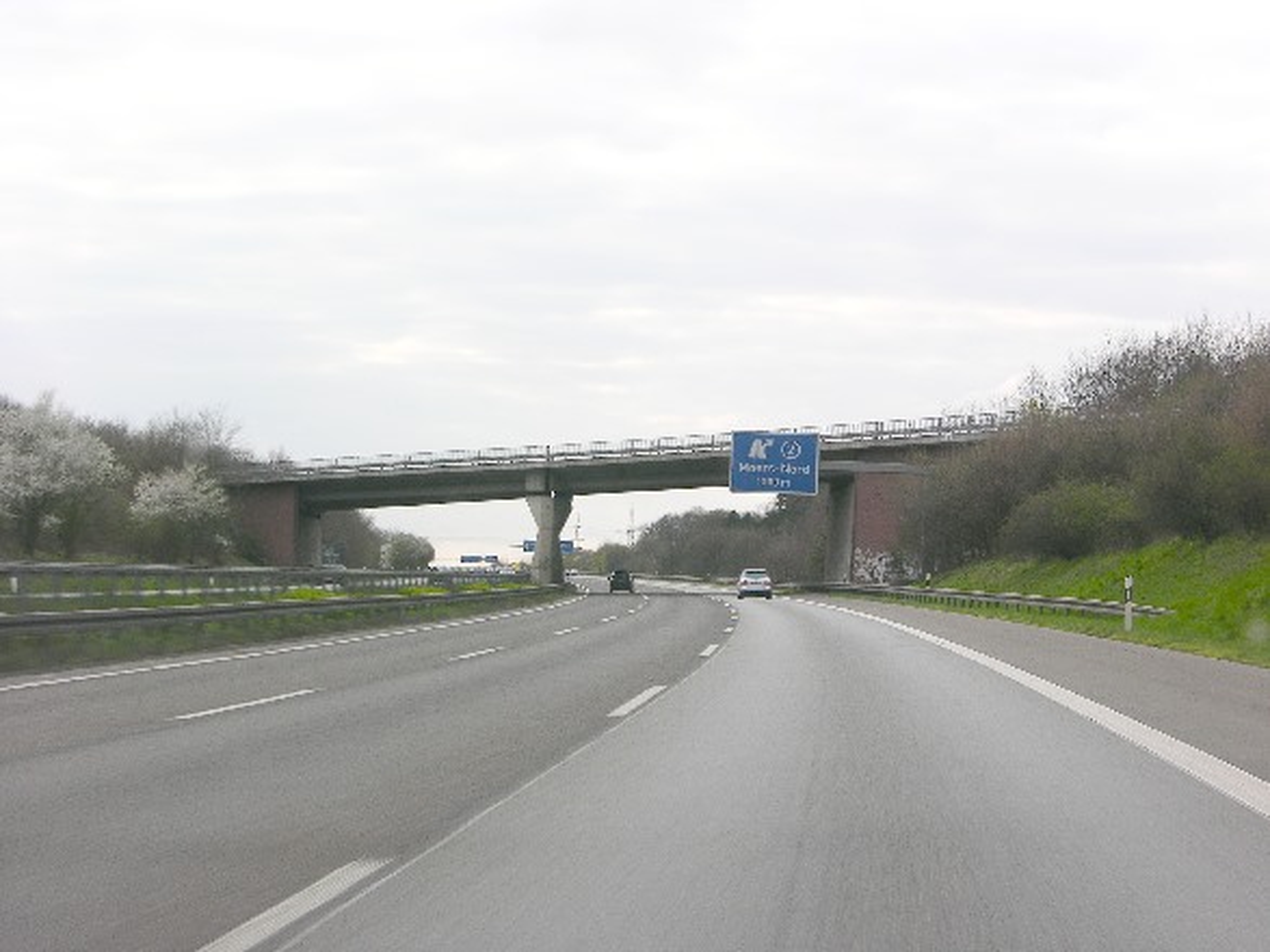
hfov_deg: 26.3
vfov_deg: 19.9
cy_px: 476
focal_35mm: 74
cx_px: 635
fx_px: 2714
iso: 50
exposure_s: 1/74.1
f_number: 5.3
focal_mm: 18.8
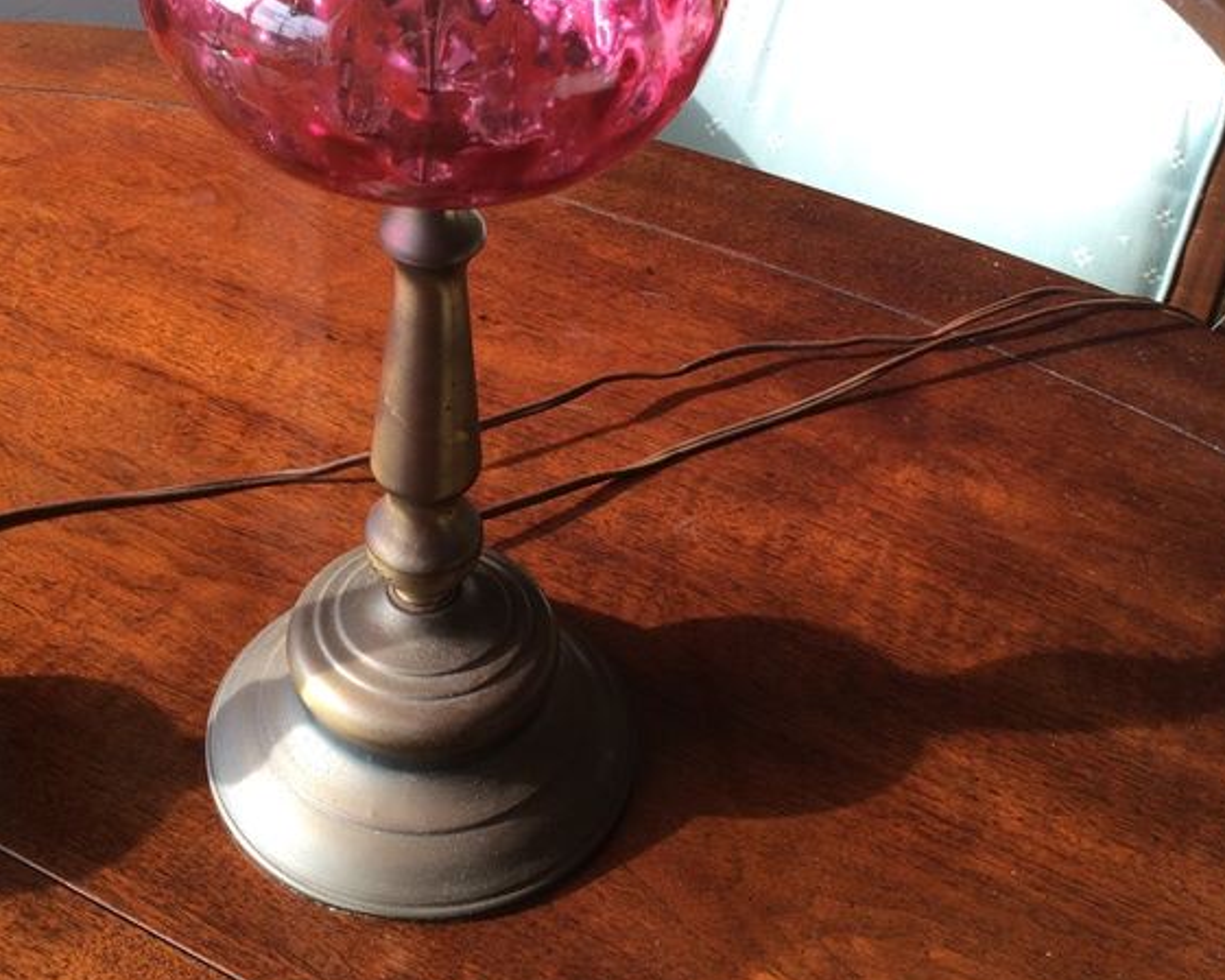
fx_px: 1704
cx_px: 491
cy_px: 313
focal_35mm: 47
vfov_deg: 31.8
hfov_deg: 39.4
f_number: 2.2
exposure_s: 1/120
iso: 40
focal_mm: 4.12
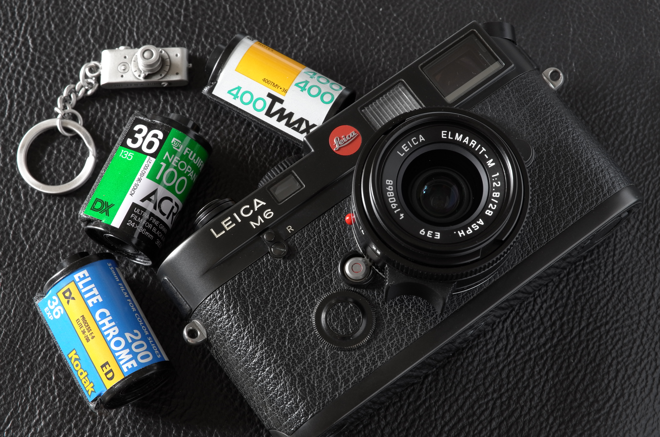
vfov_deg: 16.4
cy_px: 218
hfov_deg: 24.5
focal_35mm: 83
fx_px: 1519
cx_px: 330
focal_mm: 55.9
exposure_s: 1/4
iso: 400
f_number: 11.3
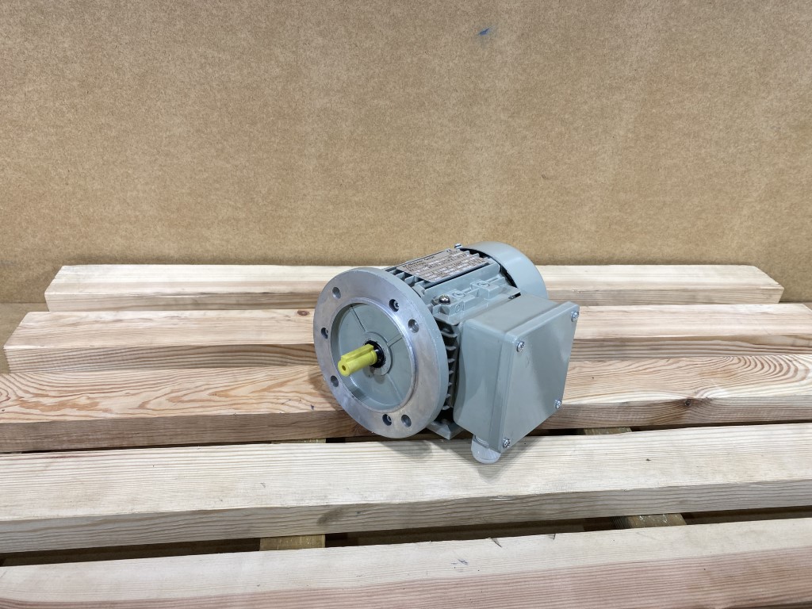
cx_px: 406
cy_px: 304
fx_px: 610
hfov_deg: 67.3
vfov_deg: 53.1
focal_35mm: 26
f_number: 1.8
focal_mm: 4.25
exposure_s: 1/189
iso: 32
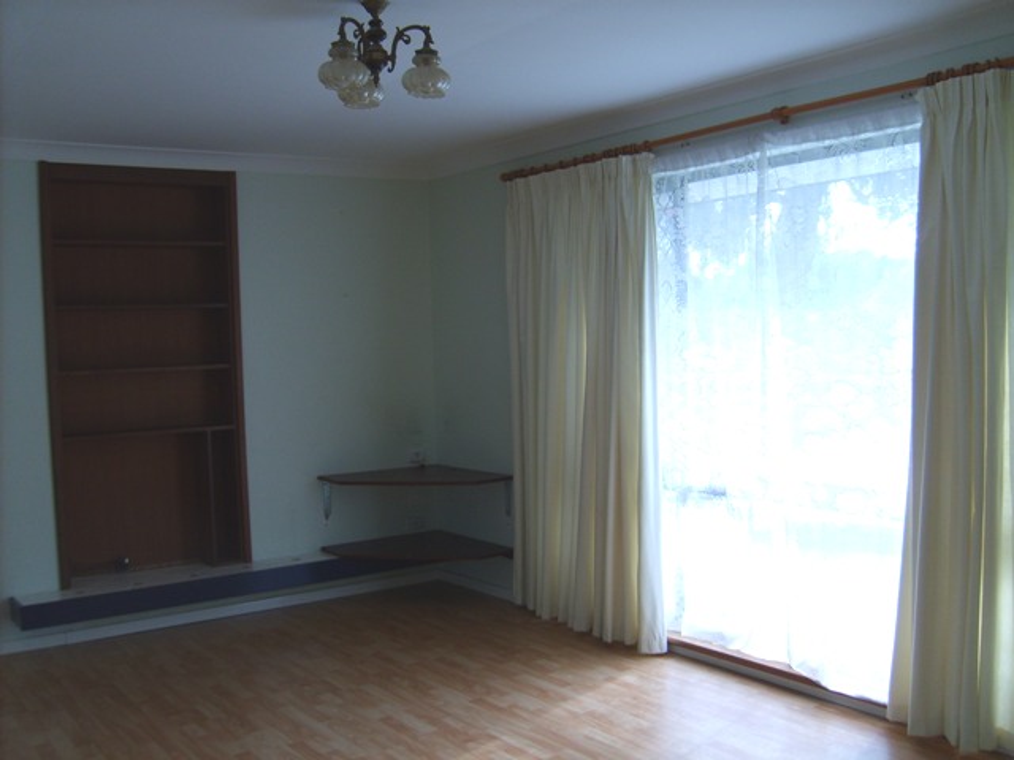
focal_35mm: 35
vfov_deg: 40.7
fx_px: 1025
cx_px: 507
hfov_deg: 52.6
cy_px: 380
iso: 50
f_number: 2.8
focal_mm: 5.8
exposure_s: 1/45
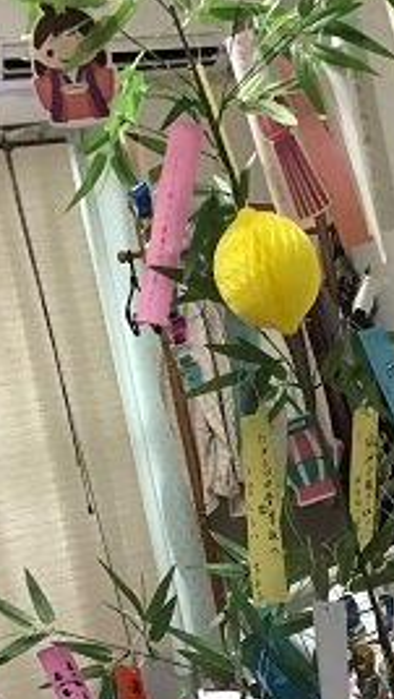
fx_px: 1169
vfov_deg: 33.0
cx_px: 371
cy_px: 471
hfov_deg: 18.7
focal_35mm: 63
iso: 200
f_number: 2.4
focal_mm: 3.3
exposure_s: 1/30
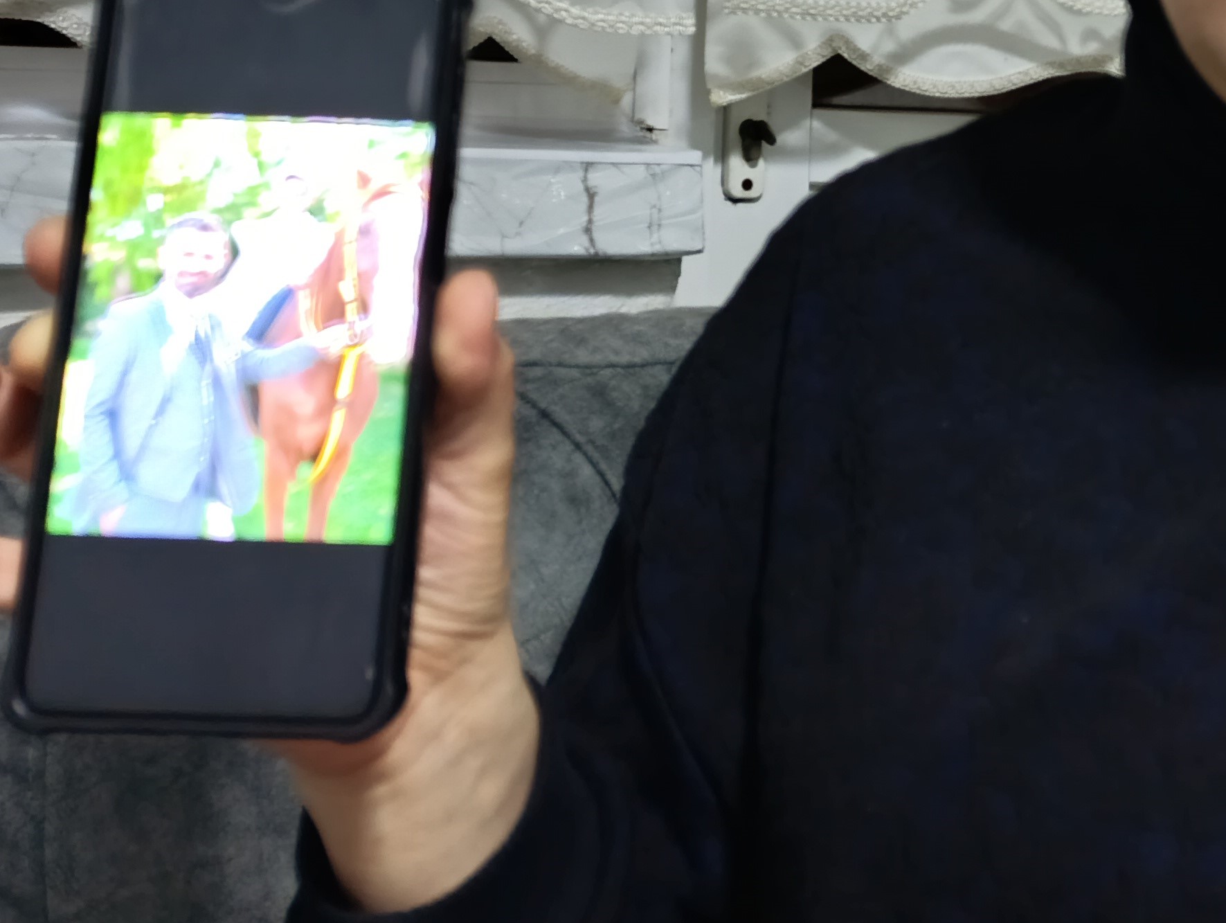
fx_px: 1880
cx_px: 1047
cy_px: 99
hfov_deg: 34.6
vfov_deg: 26.7
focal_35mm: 53
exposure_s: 1/20
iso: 1000
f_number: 1.6
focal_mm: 6.14
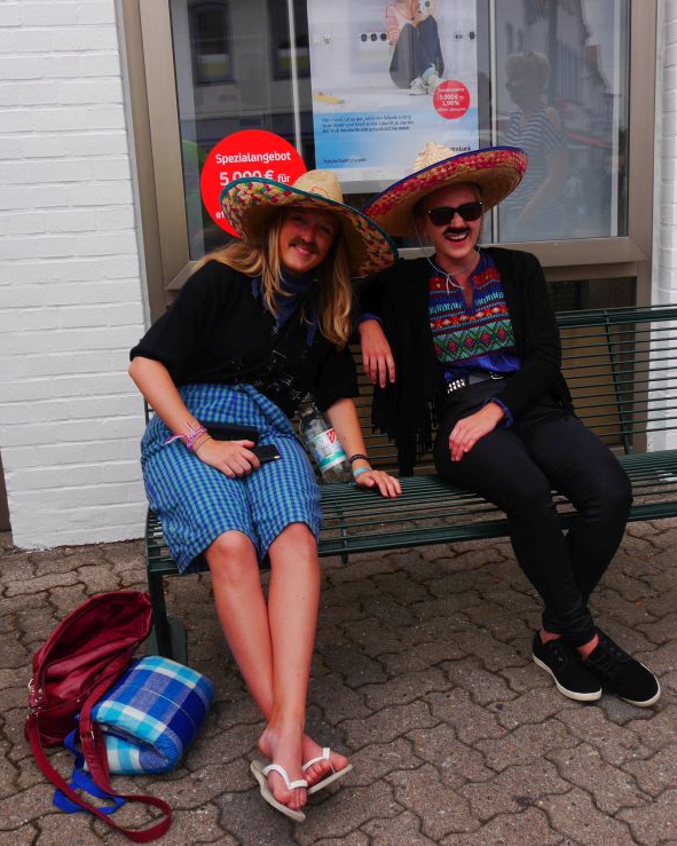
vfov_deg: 49.1
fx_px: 927
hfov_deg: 40.1
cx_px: 375
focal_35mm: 37
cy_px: 425
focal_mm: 14
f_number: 5.6
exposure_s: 1/320
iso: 160
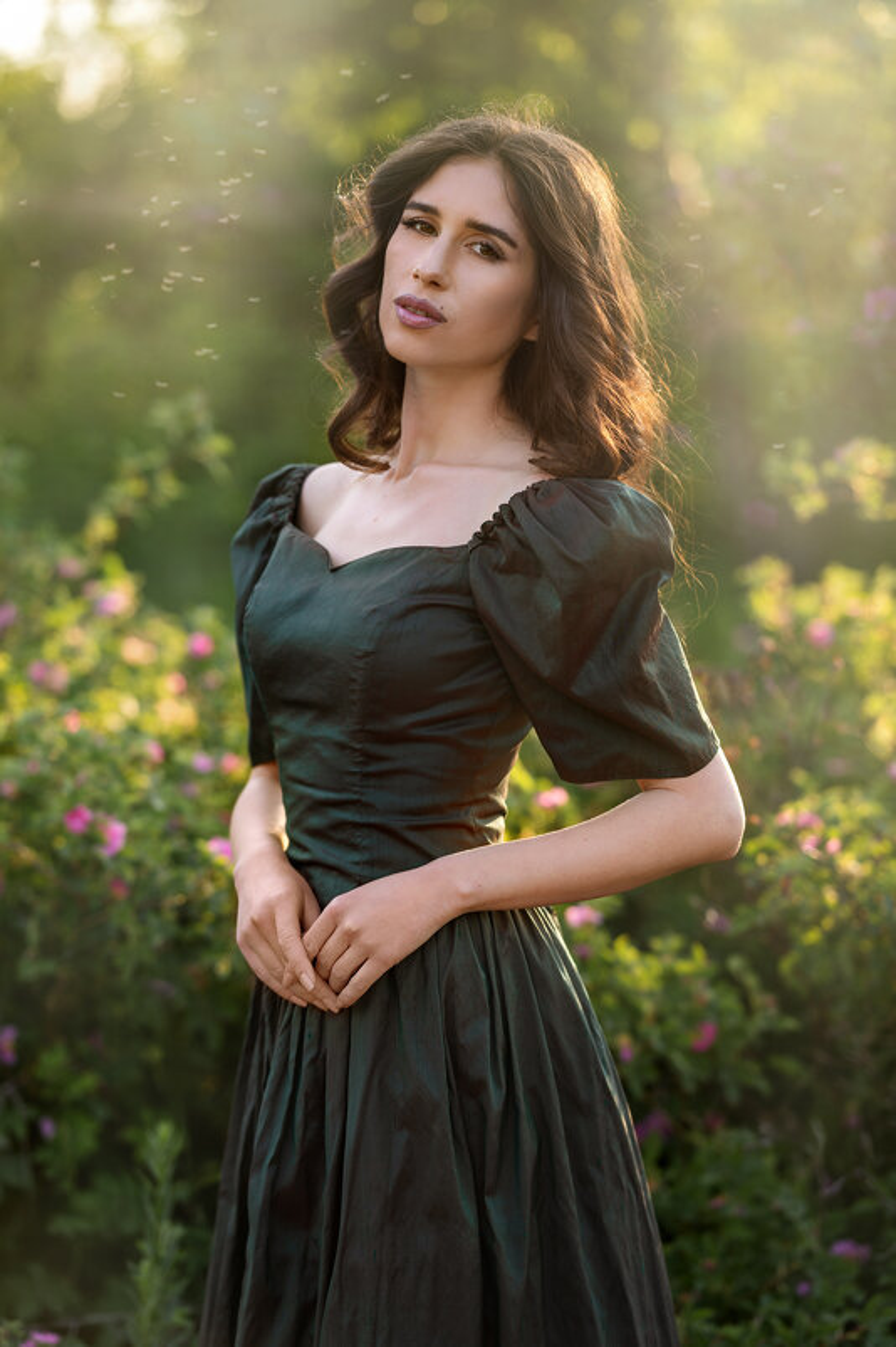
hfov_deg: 16.1
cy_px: 674
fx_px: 3176
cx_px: 448
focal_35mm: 85
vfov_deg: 23.9
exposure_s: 1/400
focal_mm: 85
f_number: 2.2
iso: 100
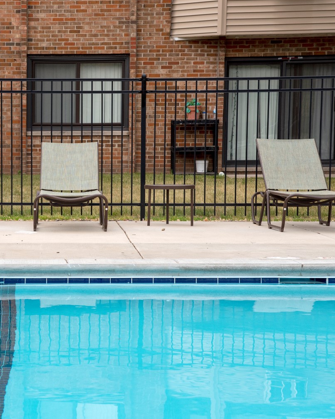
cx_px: 76
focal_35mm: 118
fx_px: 1463
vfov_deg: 16.3
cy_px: 214
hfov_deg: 13.0
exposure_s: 1/1000
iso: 200
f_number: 8
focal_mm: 78
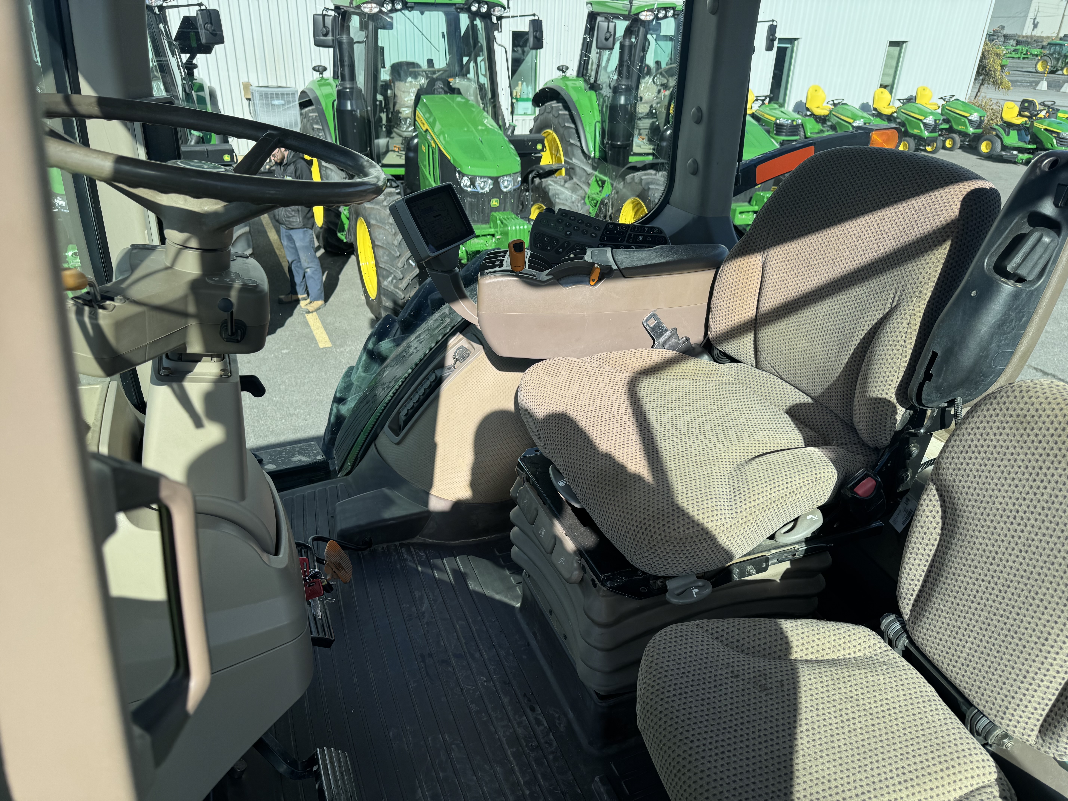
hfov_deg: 71.6
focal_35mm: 24
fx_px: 740
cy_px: 400
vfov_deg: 56.8
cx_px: 534
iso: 80
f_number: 1.78
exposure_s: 1/1923
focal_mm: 6.76
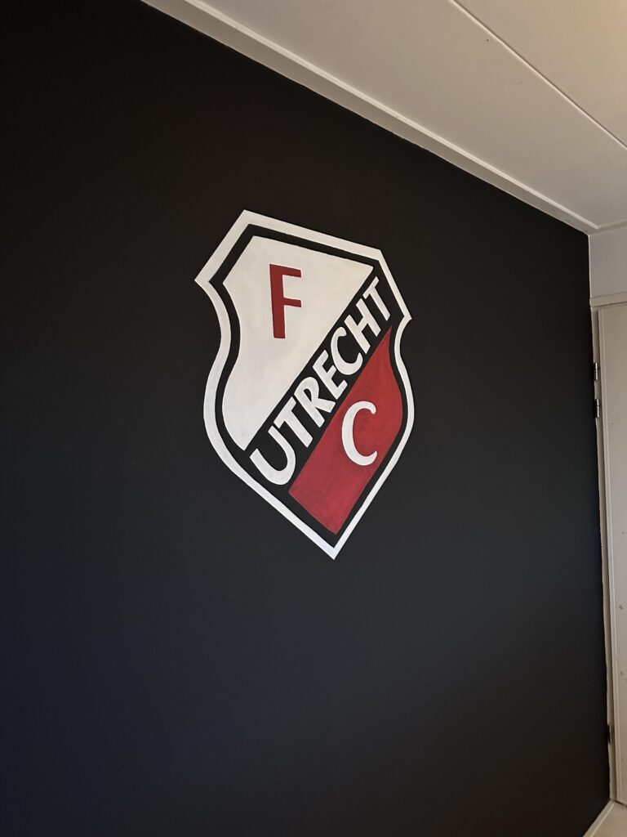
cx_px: 314
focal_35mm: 24
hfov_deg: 56.8
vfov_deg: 71.6
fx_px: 580
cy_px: 418
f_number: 1.78
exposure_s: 1/33
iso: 800
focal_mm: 6.86
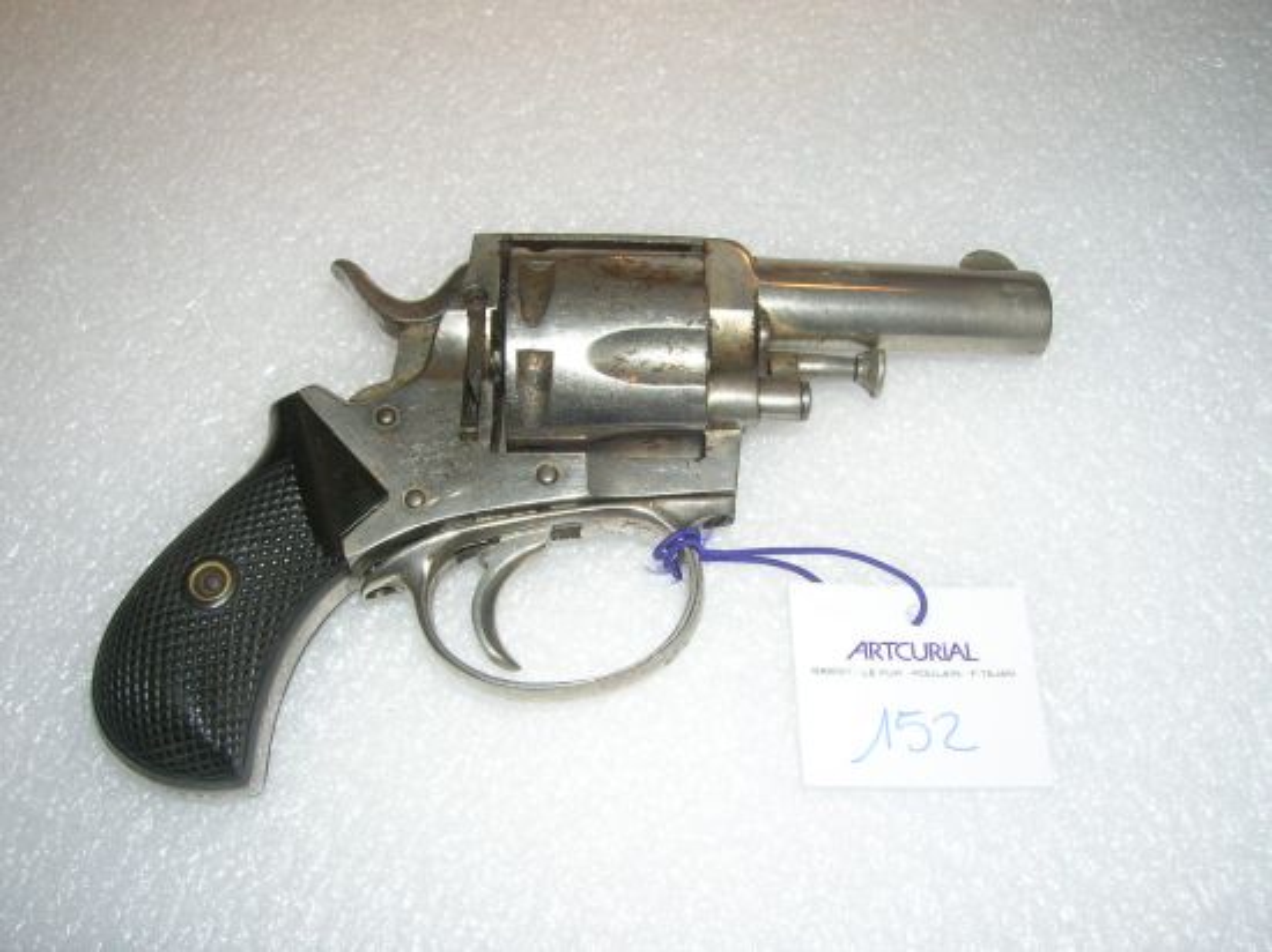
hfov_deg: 54.0
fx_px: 1249
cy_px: 476
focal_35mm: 34
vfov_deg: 41.8
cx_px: 636
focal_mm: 5.7
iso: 50
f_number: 4.9
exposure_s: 1/60.1
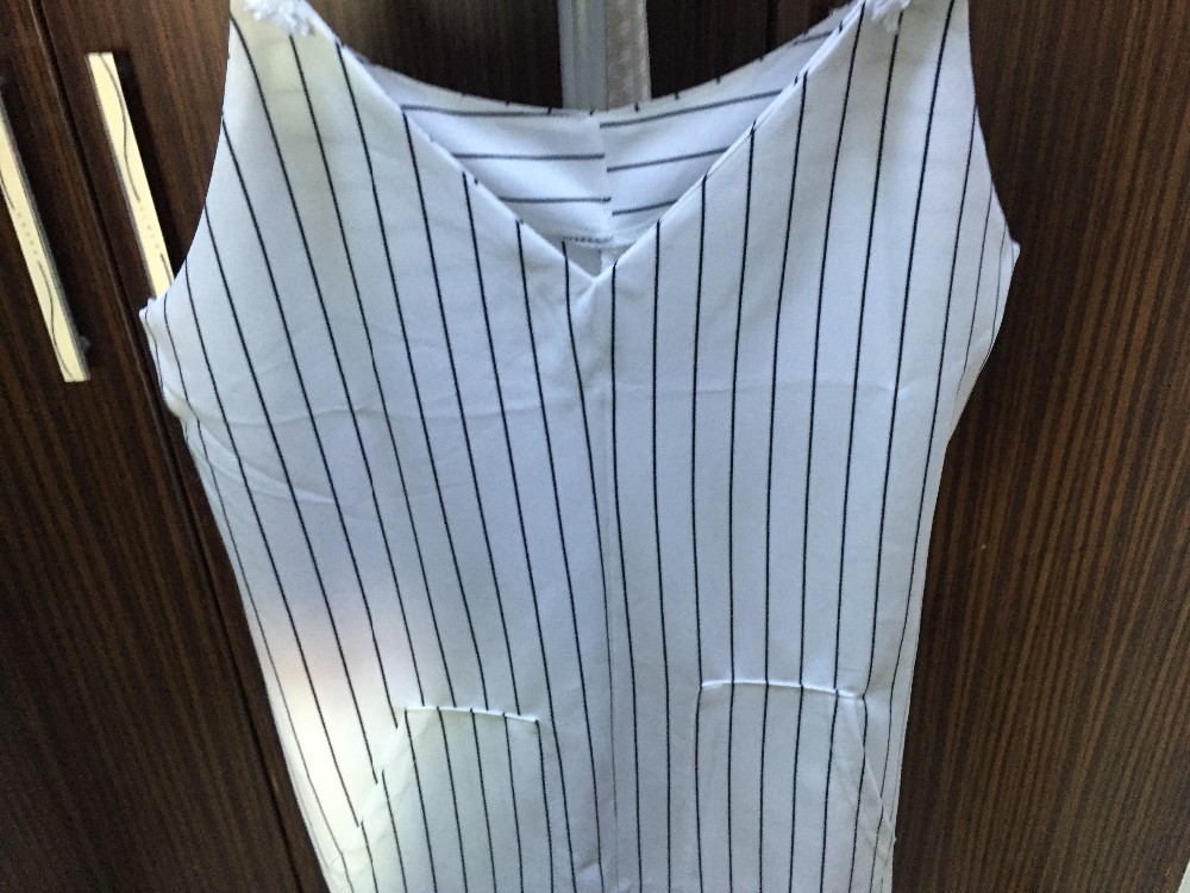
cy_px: 446
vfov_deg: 48.2
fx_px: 997
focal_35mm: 29
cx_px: 595
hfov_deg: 61.7
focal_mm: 4.15
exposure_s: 1/17
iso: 250
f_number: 2.2
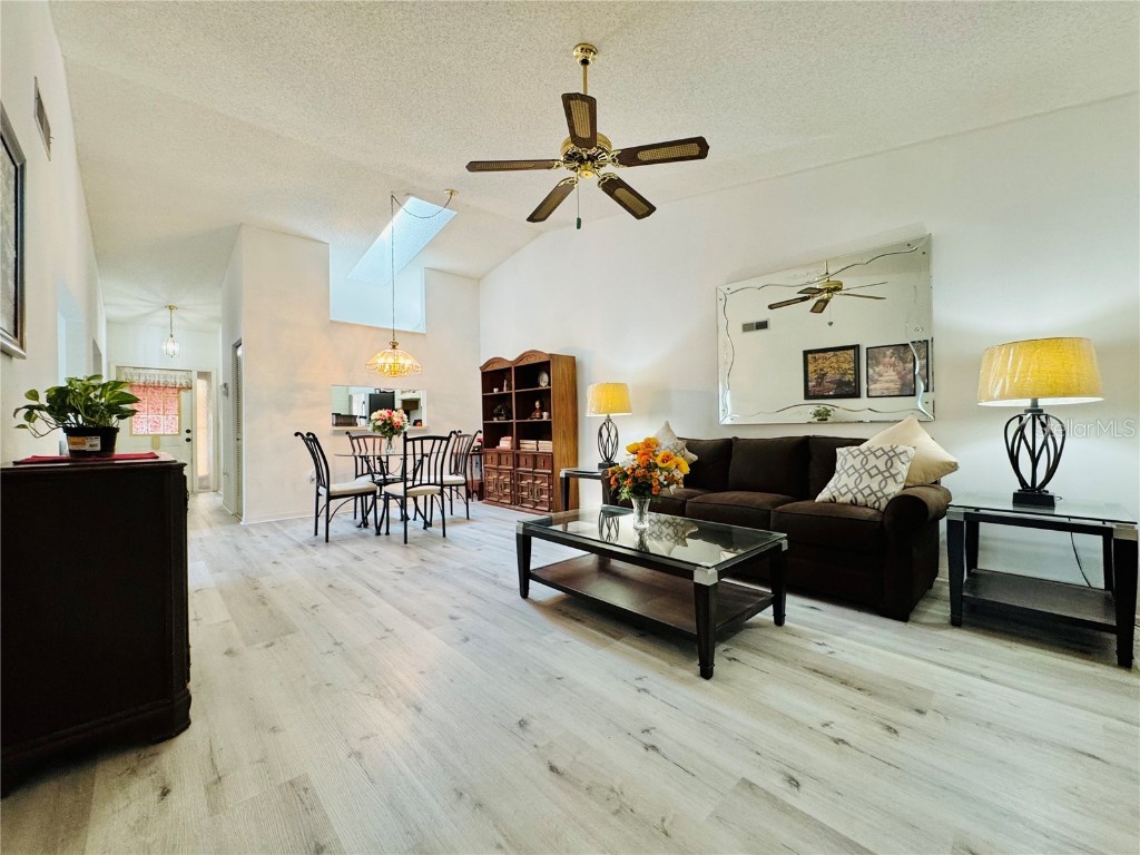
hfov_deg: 102.1
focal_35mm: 14
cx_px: 570
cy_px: 428
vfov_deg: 85.7
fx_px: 461
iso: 200
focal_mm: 2.22
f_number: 2.2
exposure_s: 1/60
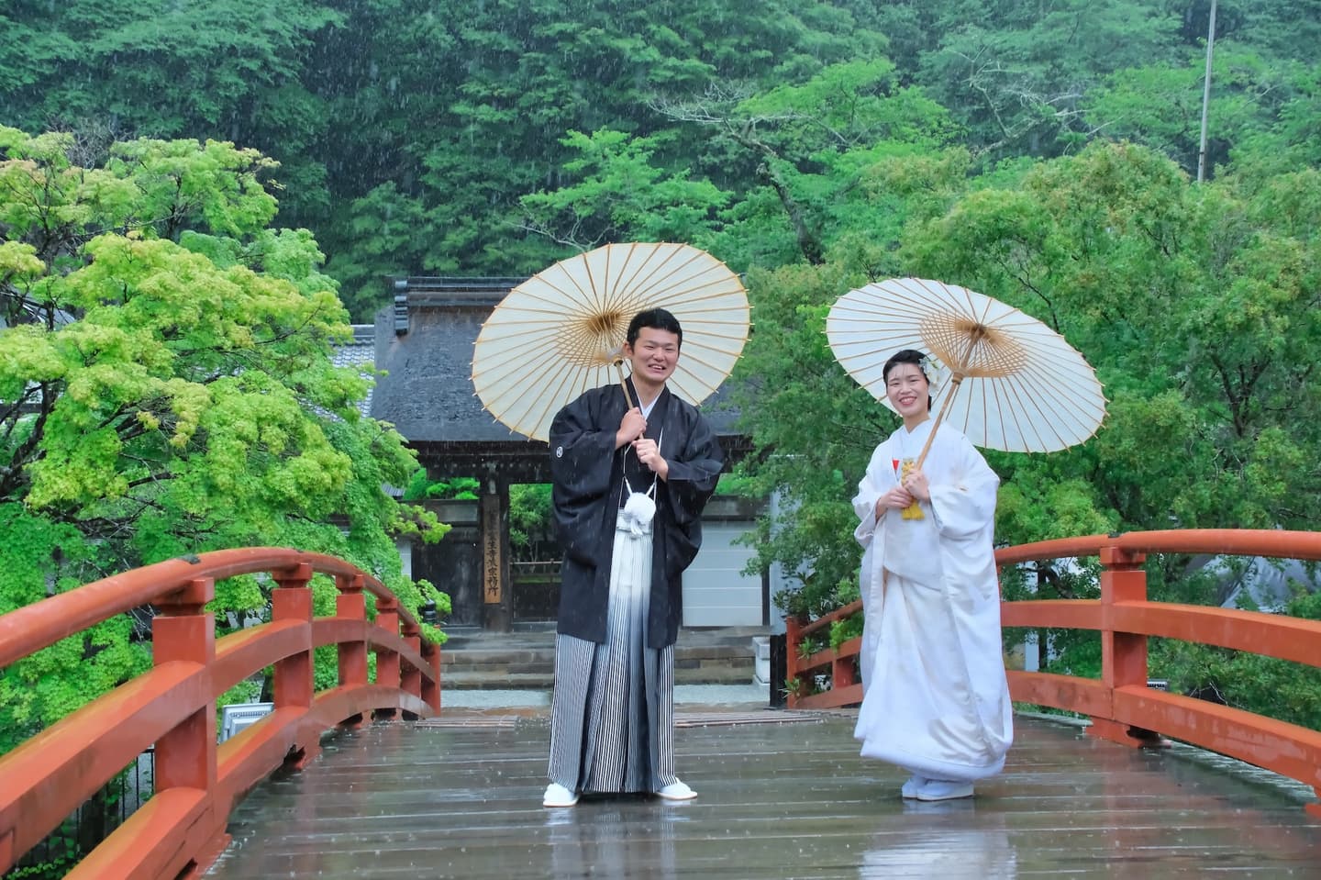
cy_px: 440
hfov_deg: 47.4
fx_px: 1504
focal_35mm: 41
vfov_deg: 32.6
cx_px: 660
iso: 2500
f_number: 5.6
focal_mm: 27.5
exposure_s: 1/500
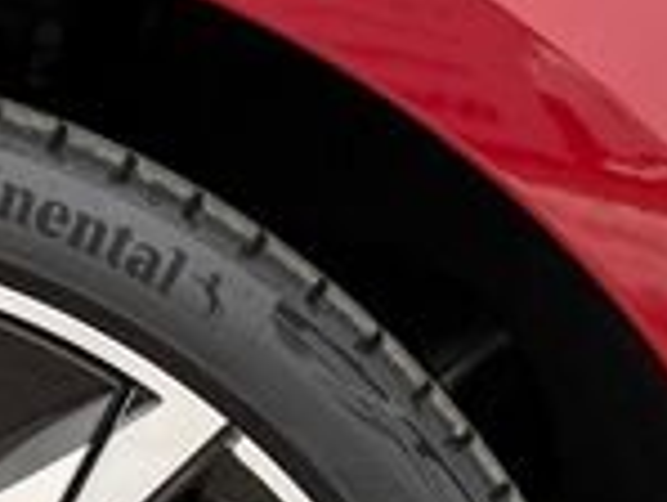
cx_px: -398
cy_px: 350
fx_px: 3182
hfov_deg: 11.4
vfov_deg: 9.0
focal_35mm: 165
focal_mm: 6.76
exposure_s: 1/279
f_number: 1.78
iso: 80
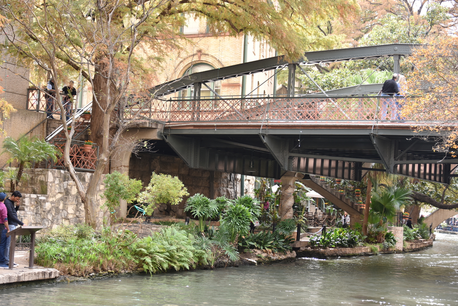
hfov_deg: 31.0
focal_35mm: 65
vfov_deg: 20.9
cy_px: 153
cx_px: 229
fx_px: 827
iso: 250
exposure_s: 1/125
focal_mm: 65
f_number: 4.8
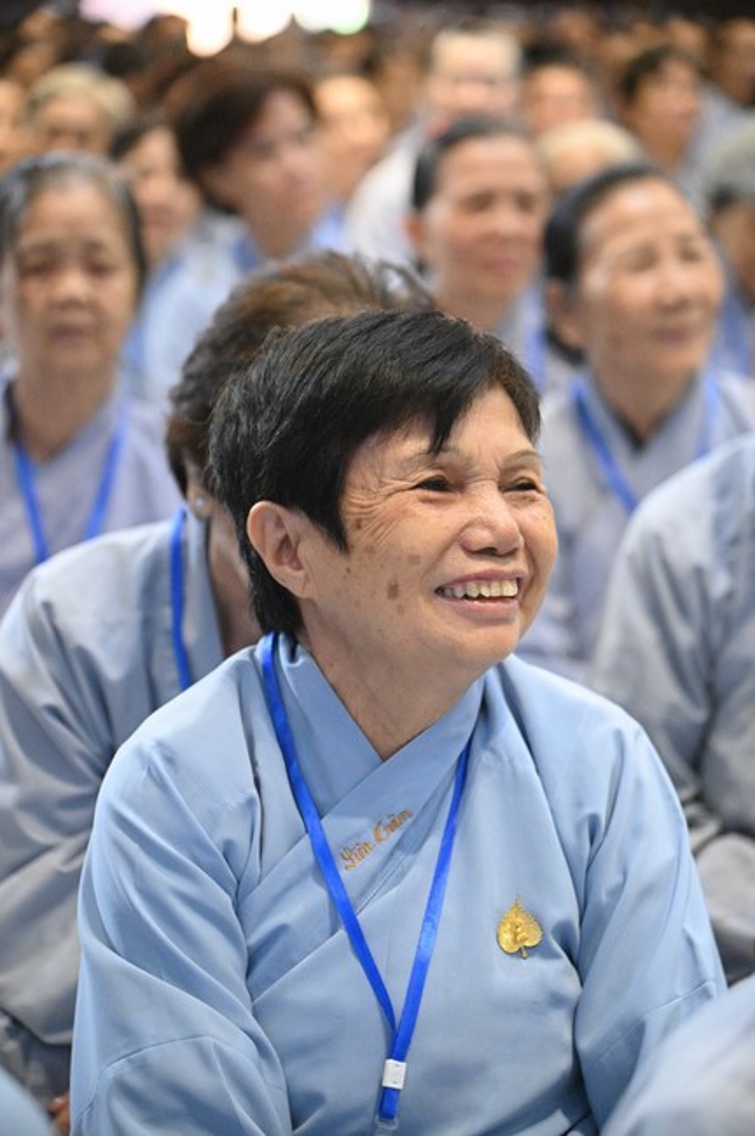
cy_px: 568
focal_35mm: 120
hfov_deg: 11.4
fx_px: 3783
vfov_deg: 17.1
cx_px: 378
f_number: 4
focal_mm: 120
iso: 12800
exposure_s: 1/400
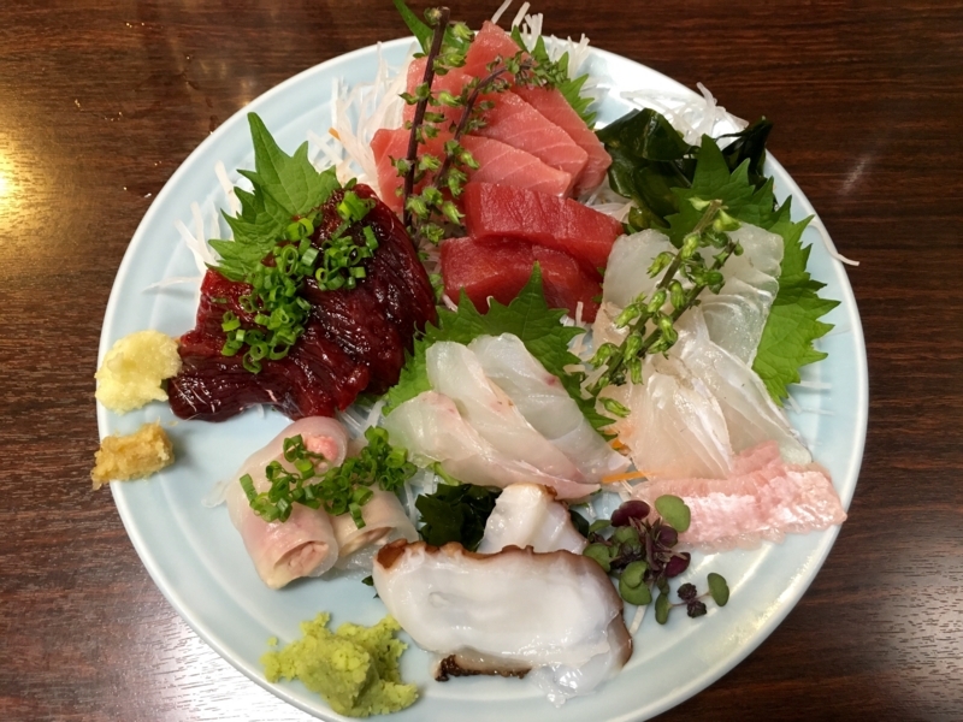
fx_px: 807
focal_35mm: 29
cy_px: 361
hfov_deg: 61.7
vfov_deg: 48.2
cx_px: 482
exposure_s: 1/30
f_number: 2.2
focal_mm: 4.15
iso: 125
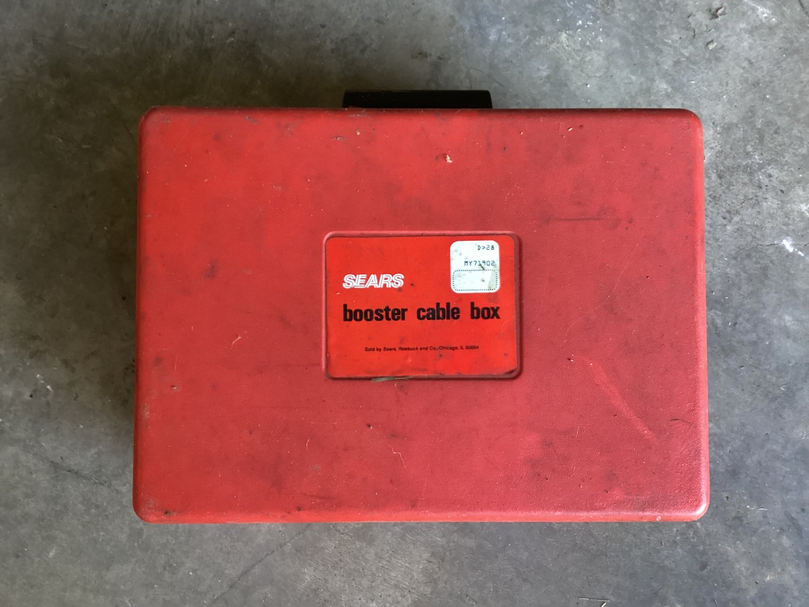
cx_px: 404
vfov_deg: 45.4
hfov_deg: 58.3
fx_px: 725
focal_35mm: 31
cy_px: 304
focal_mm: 3.3
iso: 250
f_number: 2.4
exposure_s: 1/40
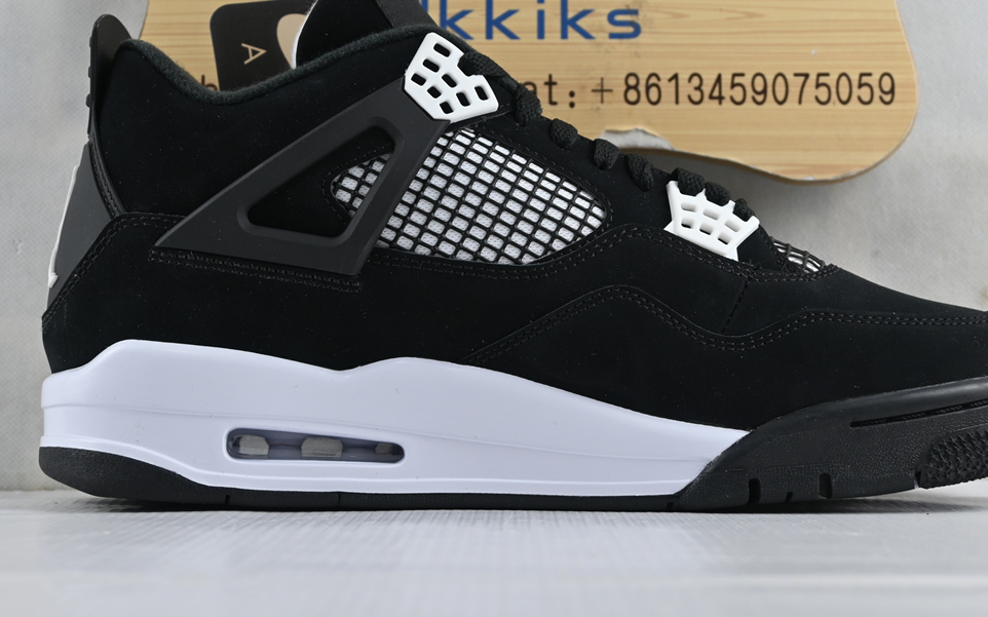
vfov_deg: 20.9
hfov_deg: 33.0
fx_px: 1668
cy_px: 248
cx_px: 527
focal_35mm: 62
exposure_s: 1/50
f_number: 5
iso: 100
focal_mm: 32.5
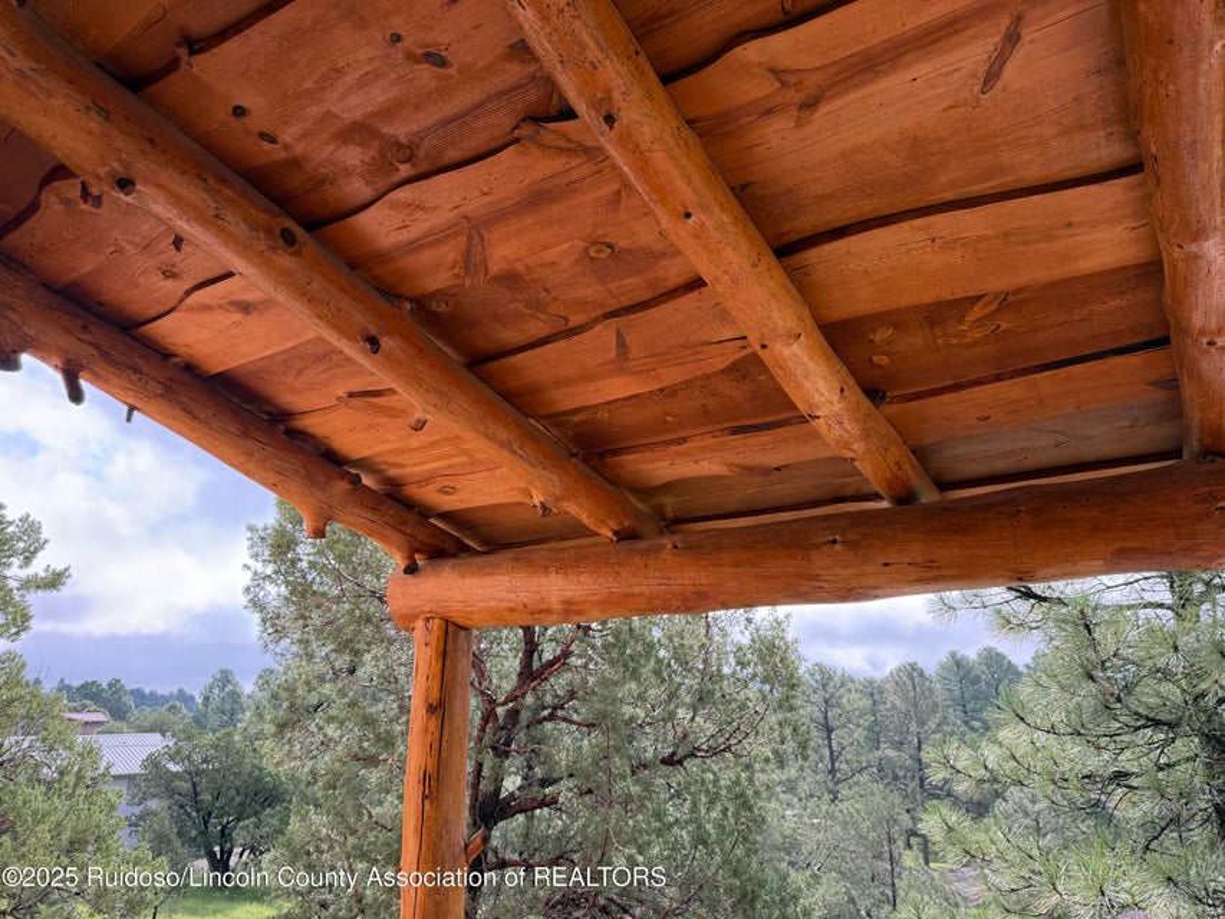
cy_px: 460
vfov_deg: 56.8
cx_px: 612
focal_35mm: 24
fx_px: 849
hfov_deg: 71.6
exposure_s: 1/750
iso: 80
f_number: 1.78
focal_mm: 6.76
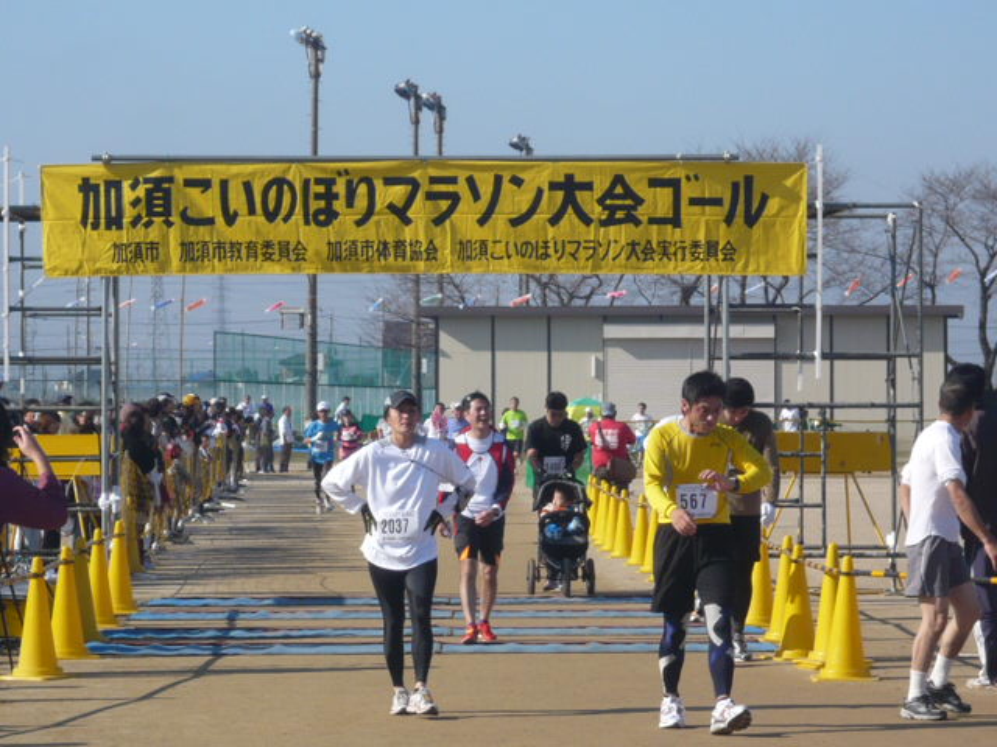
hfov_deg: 13.3
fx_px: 4291
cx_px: 498
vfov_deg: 10.0
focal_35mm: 149
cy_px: 374
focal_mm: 16.4
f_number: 5.6
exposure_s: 1/400
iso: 100
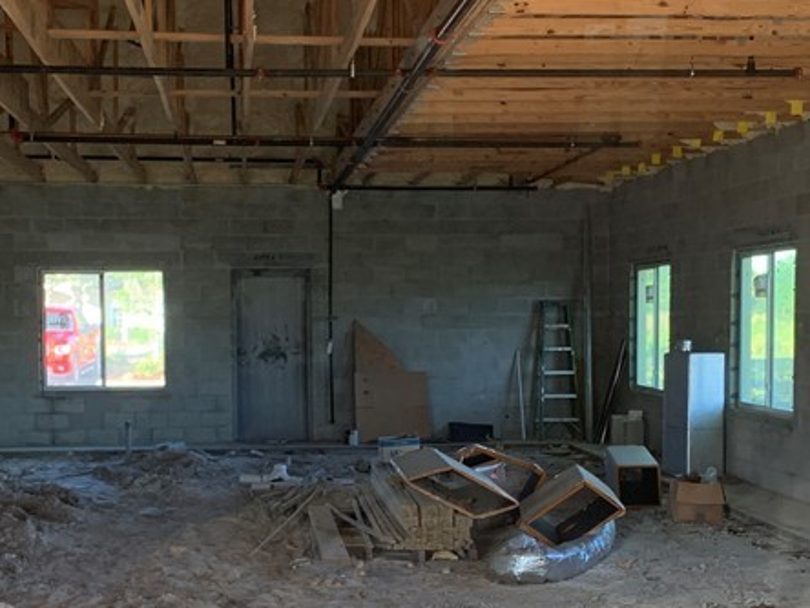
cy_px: 435
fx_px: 1404
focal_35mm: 60
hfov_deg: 32.2
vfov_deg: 24.2
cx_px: 376
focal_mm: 4.25
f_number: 1.8
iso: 100
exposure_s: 1/60
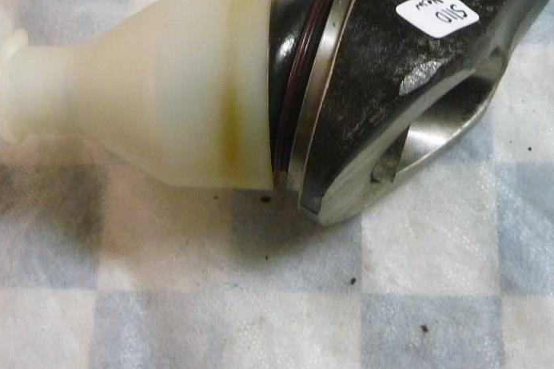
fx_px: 969
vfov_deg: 21.3
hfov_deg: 31.9
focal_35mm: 63
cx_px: 303
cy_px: 69
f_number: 3.4
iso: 400
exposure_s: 1/30
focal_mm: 5
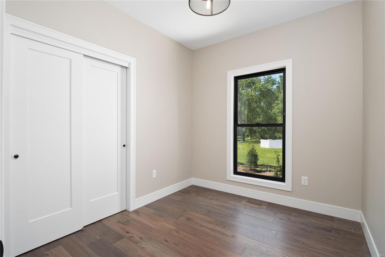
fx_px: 171
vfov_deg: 73.7
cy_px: 128
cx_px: 192
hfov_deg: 96.7
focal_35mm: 16
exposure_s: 1/15
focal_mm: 8
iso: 400
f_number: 8
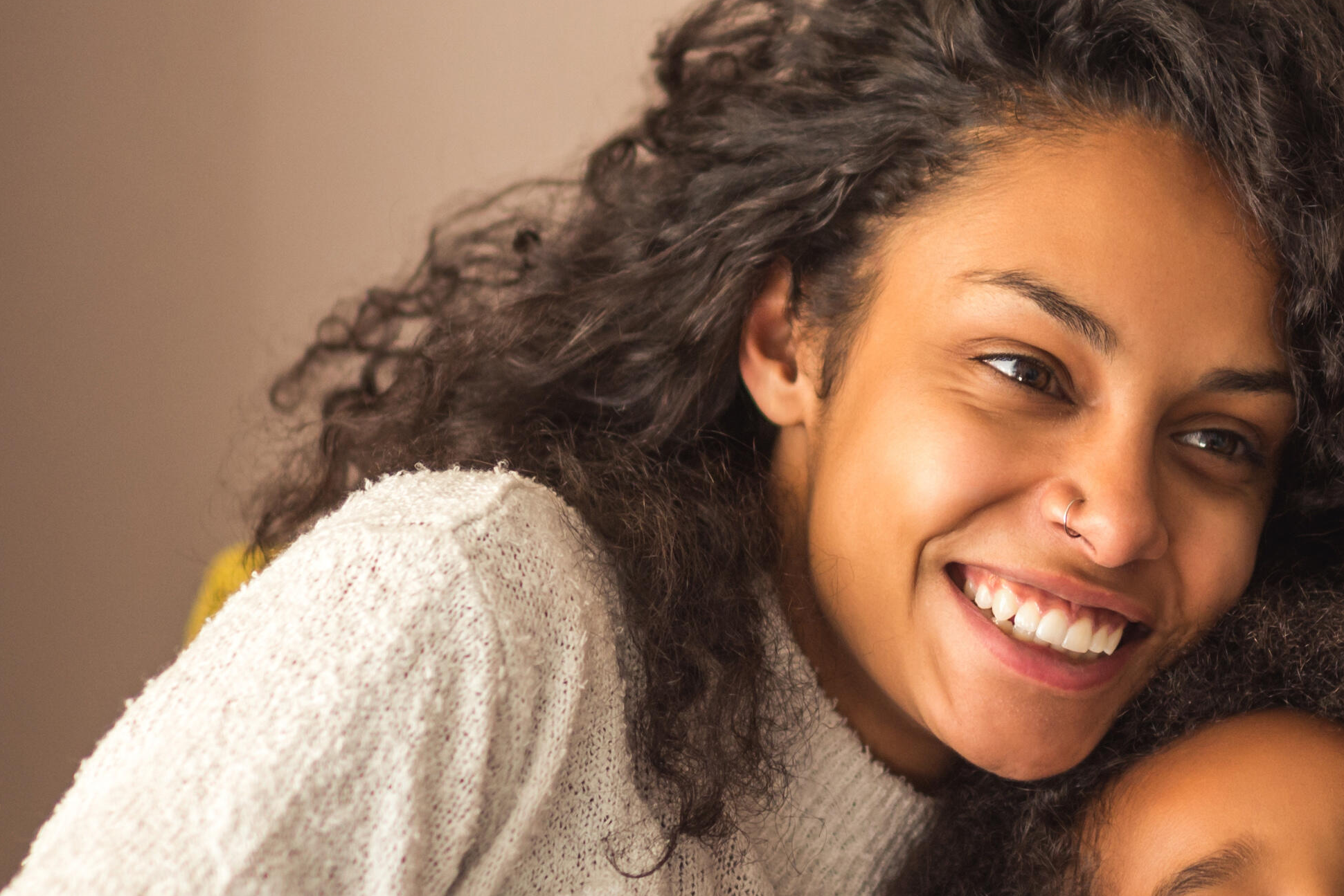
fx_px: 5788
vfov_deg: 8.9
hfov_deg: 13.2
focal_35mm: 155
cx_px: 1029
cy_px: 483
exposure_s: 1/640
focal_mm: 50
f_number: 1.6
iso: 400
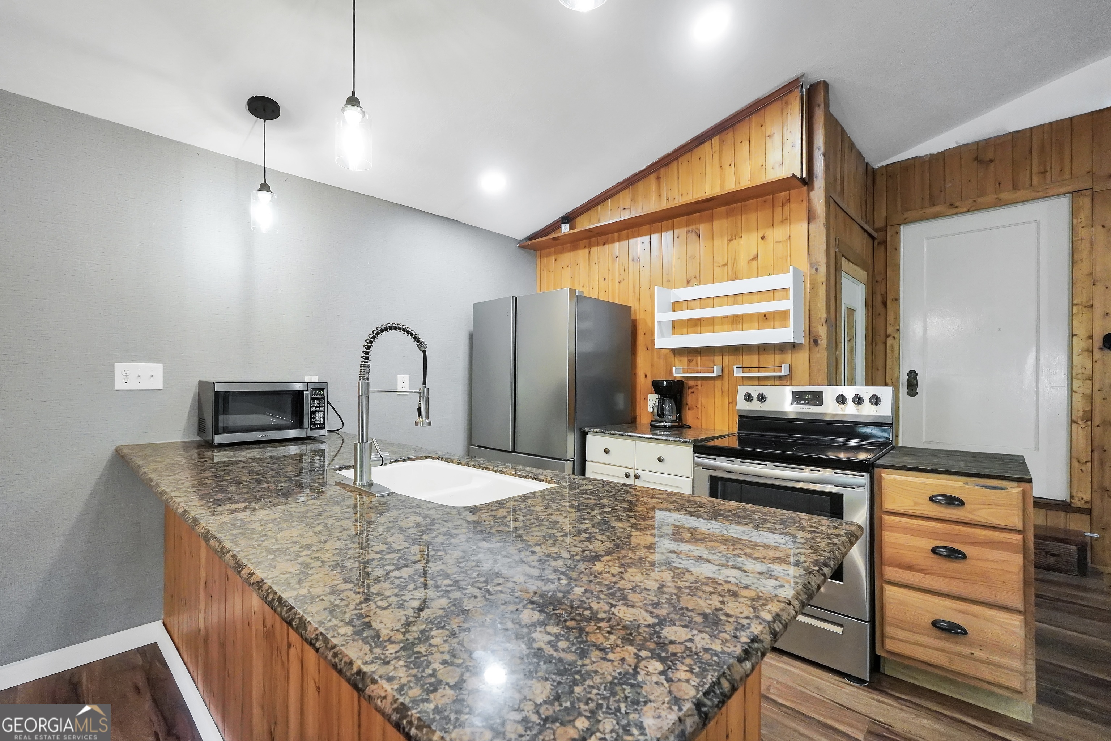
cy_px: 370
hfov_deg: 100.4
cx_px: 556
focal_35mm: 15
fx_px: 463
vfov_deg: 77.3
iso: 2500
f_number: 4
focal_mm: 10
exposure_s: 1/160
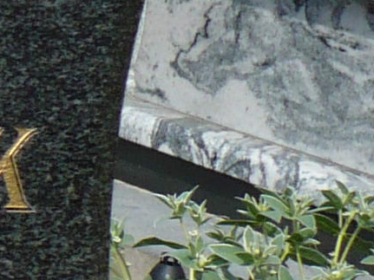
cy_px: 523
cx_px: -593
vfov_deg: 5.5
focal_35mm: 264
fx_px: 2852
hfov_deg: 7.0
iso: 100
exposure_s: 1/320
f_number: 8
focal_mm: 6.1
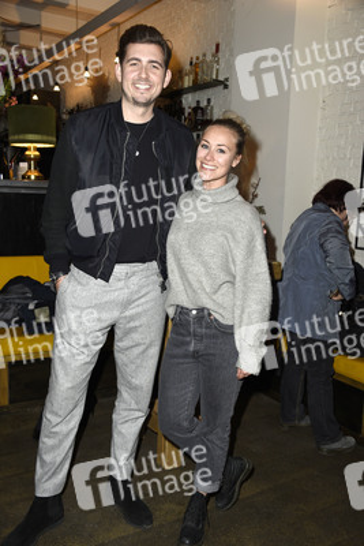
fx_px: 545
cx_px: 182
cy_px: 273
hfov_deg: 36.9
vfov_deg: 53.1
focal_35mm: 36
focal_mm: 36
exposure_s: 1/160
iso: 640
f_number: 5.6
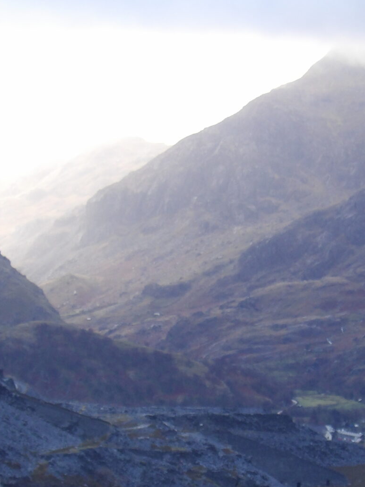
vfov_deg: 11.3
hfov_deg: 8.5
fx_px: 2447
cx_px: 268
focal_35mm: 174
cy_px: 428
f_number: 4.5
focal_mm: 12.6
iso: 101
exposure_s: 1/30
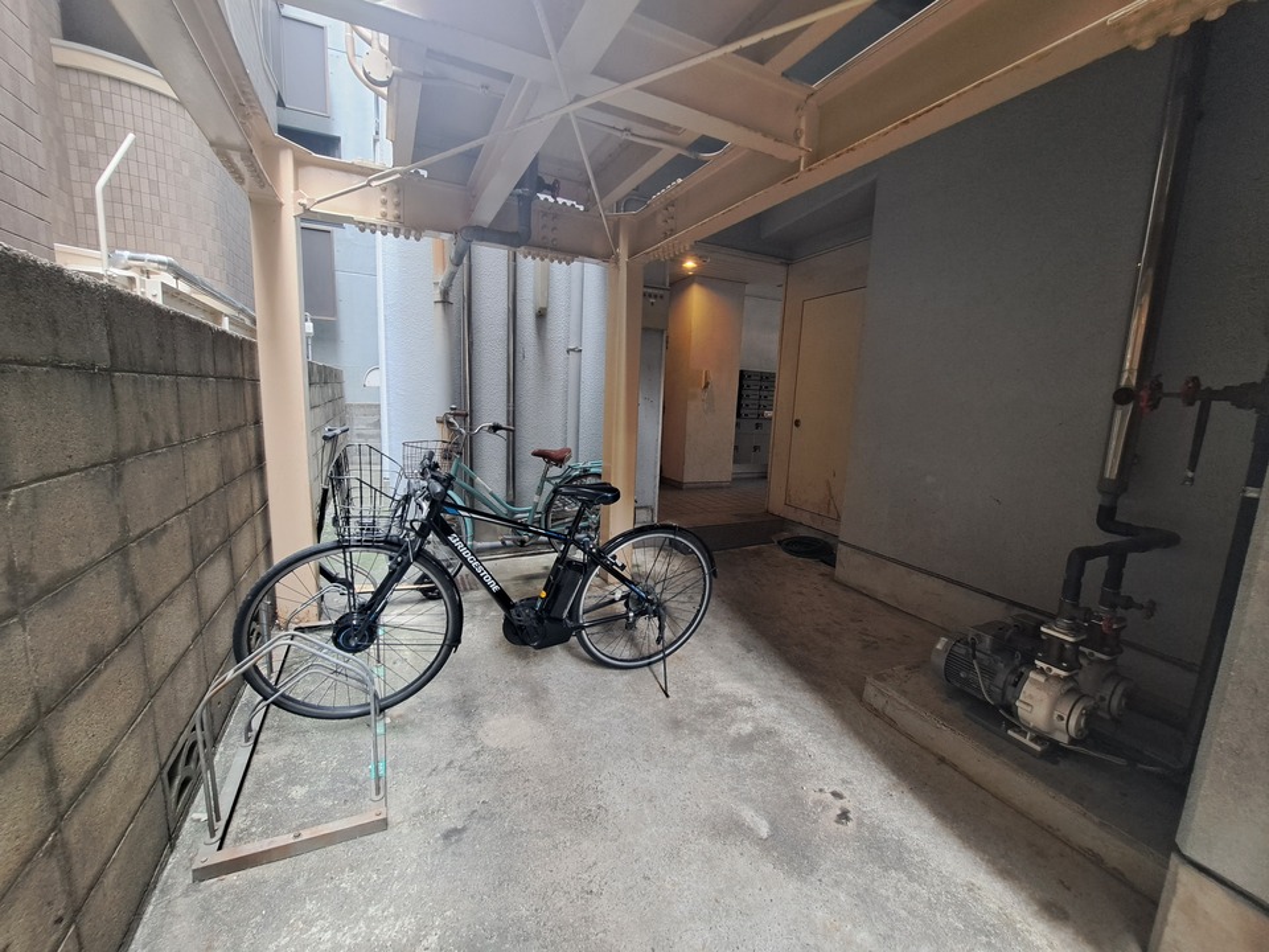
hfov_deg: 106.2
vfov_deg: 89.9
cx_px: 634
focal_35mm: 13
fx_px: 477
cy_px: 476
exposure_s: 1/50
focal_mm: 1.74
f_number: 2.2
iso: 160
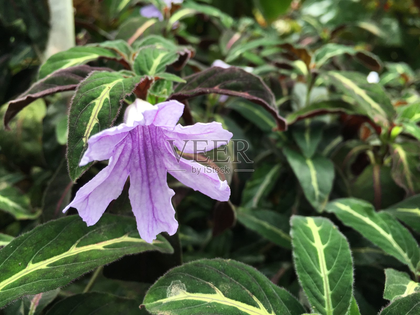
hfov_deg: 61.7
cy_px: 158
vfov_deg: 48.2
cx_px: 210
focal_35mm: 29
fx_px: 352
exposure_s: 1/100
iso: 40
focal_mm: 4.15
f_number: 2.2
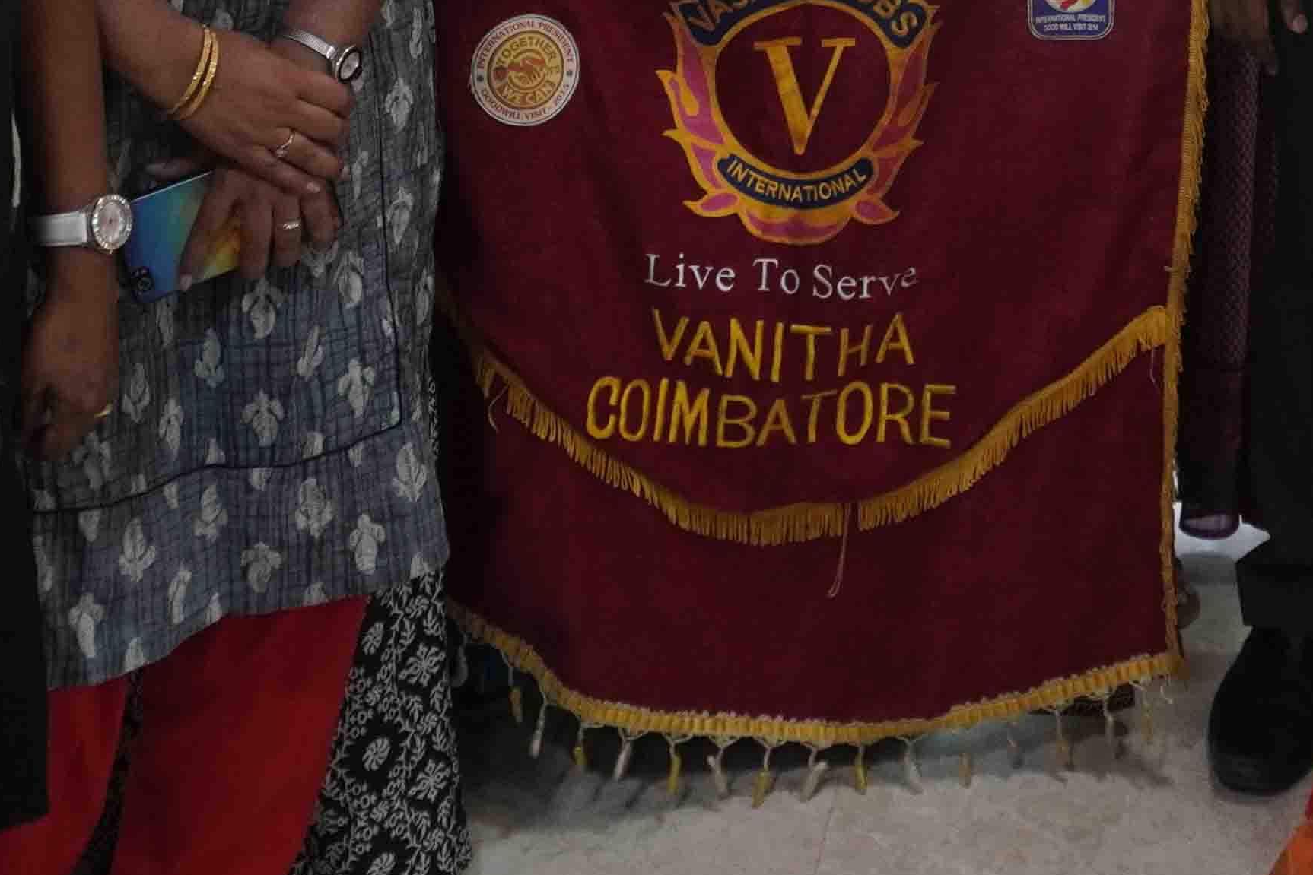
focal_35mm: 146
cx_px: 1220
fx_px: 5325
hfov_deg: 13.9
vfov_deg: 9.1
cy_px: -573
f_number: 6.3
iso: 2000
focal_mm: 28
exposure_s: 1/50
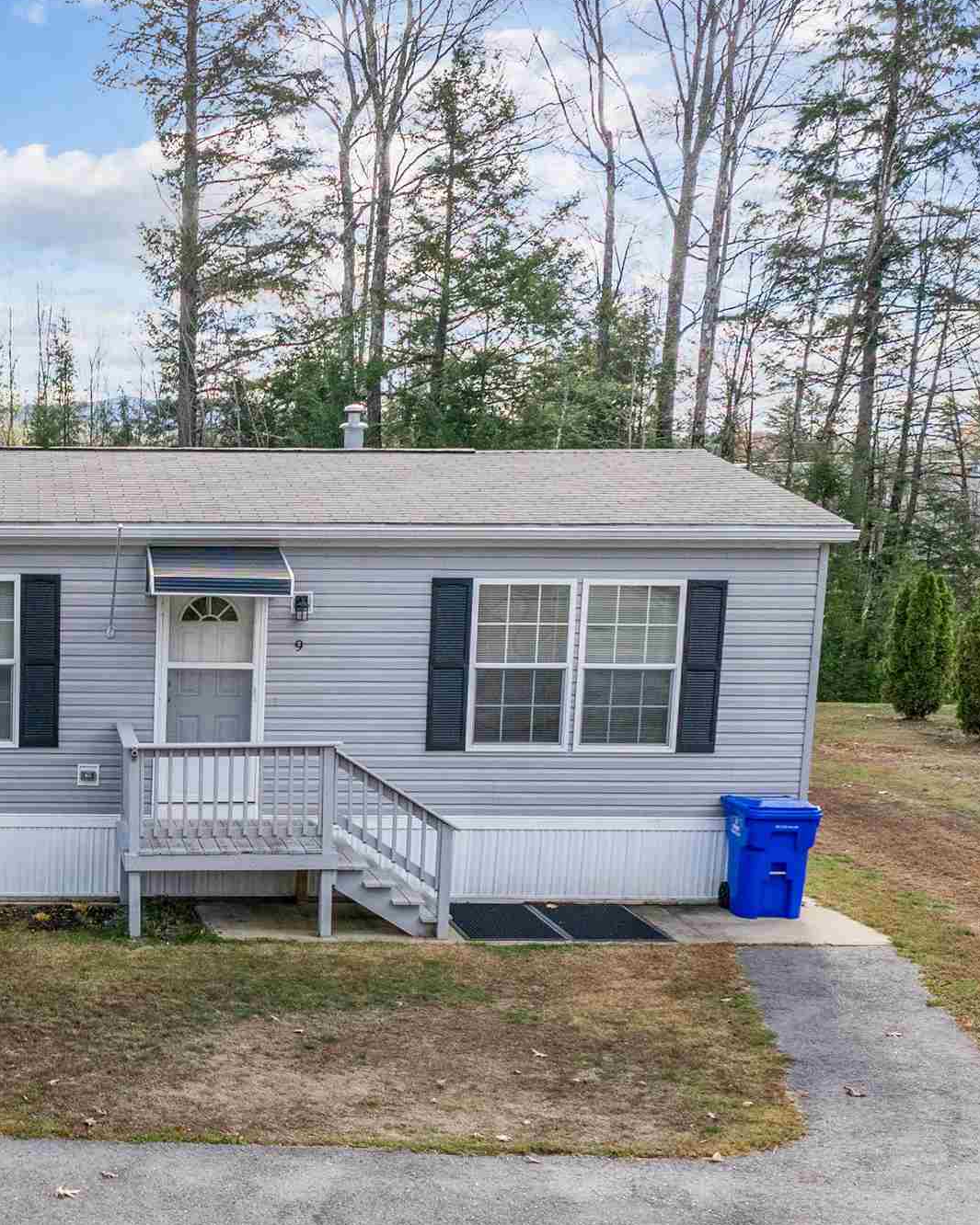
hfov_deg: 26.6
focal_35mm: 54
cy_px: 933
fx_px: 1958
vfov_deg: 34.0
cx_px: -1
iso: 400
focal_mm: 12.29
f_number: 2.8
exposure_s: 1/2500
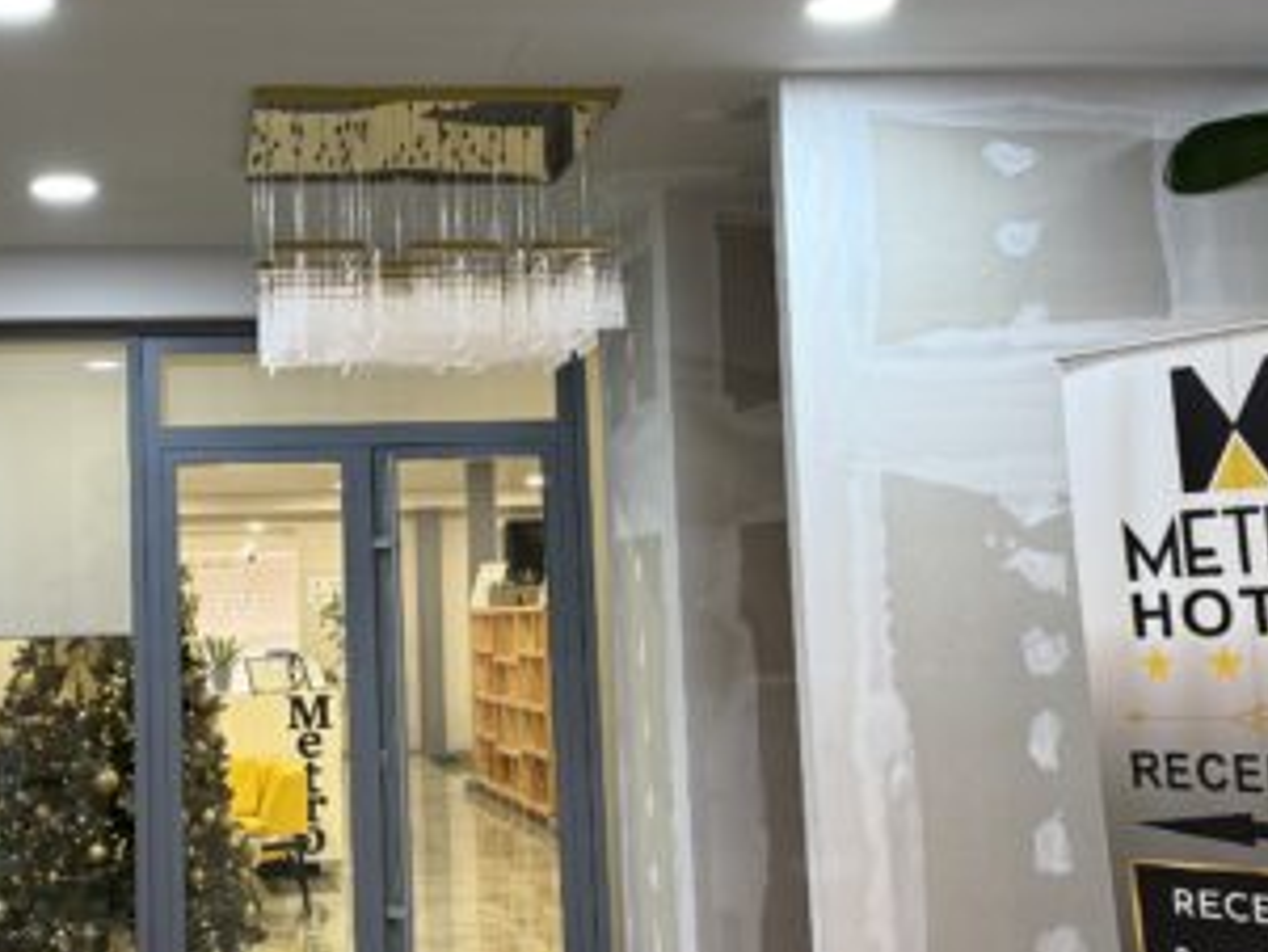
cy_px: 425
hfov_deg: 34.6
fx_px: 2015
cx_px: 413
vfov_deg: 26.6
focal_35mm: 55
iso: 250
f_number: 1.78
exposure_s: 1/50
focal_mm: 6.76
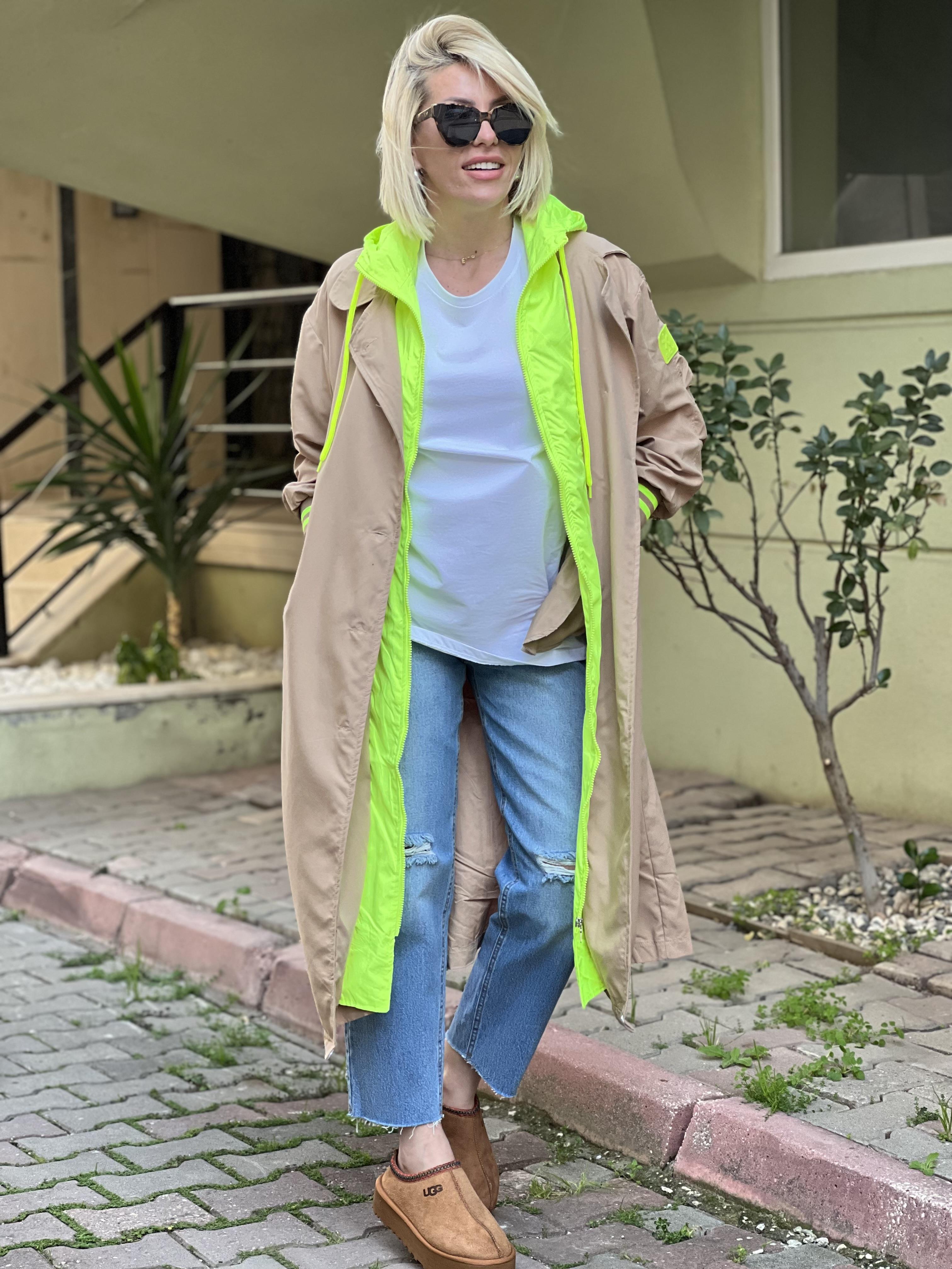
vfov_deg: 25.3
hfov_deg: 19.1
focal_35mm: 77
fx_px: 2824
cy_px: 634
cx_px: 476
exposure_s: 1/121
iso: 125
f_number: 2.8
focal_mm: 9
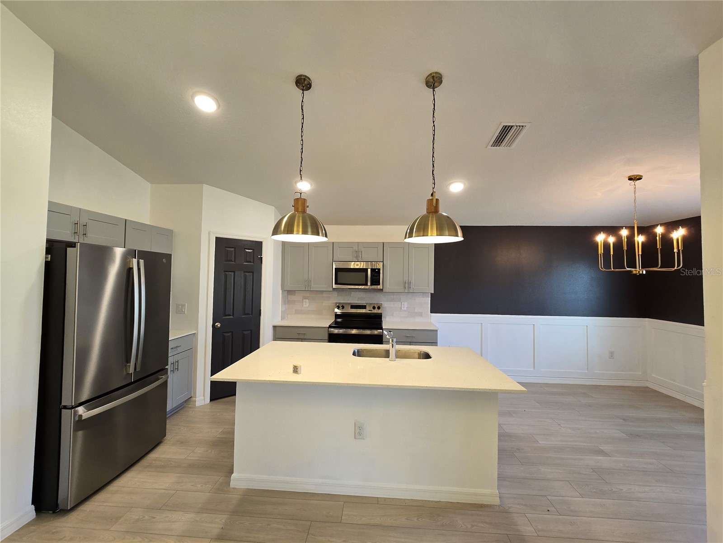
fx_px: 272
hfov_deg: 106.2
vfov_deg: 89.9
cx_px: 362
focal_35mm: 13
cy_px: 272
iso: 125
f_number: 2.2
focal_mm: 2.2
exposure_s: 1/60
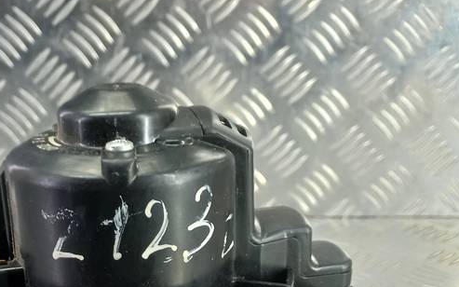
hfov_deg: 36.2
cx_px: 127
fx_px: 688
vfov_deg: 22.2
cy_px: 320
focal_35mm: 55
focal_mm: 4.6
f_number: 1.8
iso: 125
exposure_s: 1/50
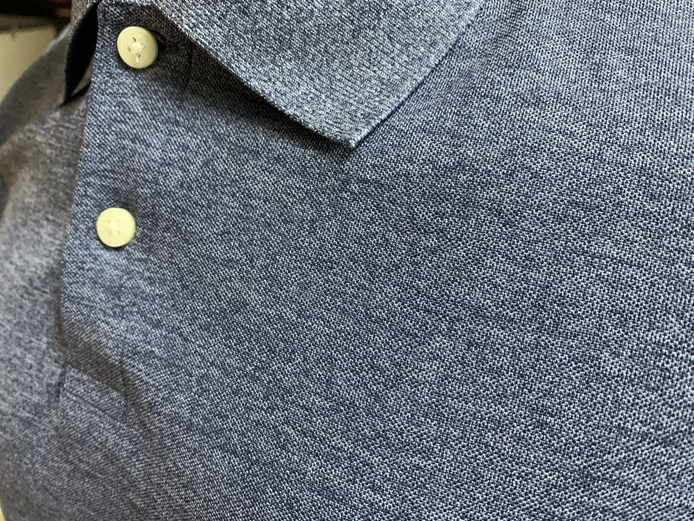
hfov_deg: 67.3
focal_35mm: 26
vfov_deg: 53.1
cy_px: 260
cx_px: 347
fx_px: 521
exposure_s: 1/25
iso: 400
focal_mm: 4.25
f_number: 1.8
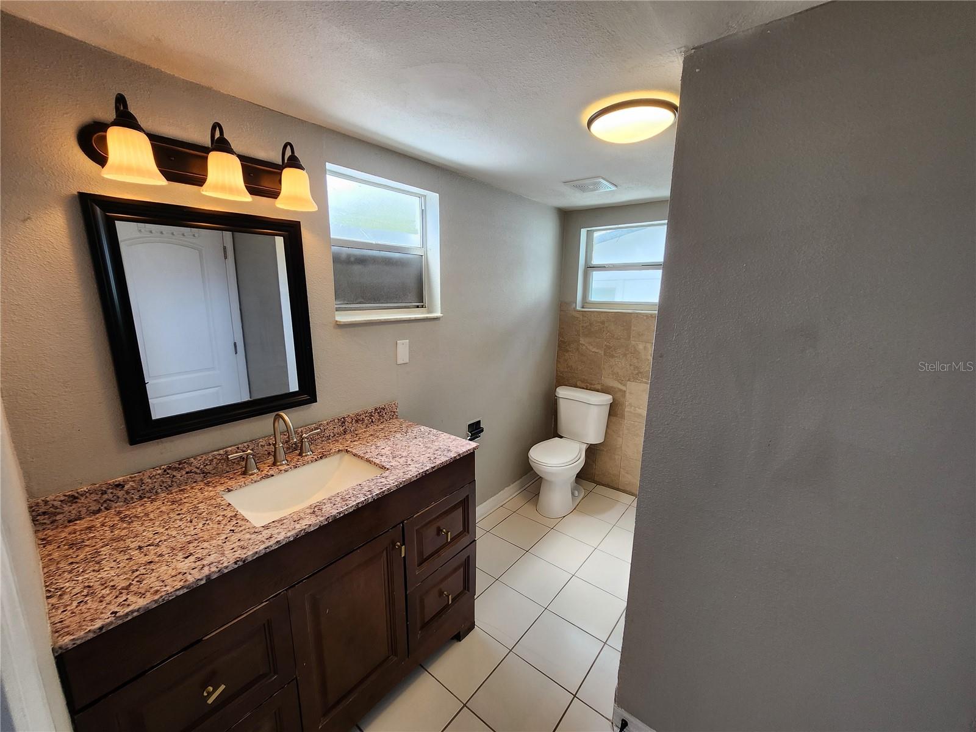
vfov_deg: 89.9
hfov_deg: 106.2
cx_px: 488
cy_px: 366
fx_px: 367
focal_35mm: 13
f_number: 2.2
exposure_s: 1/60
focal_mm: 1.74
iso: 64
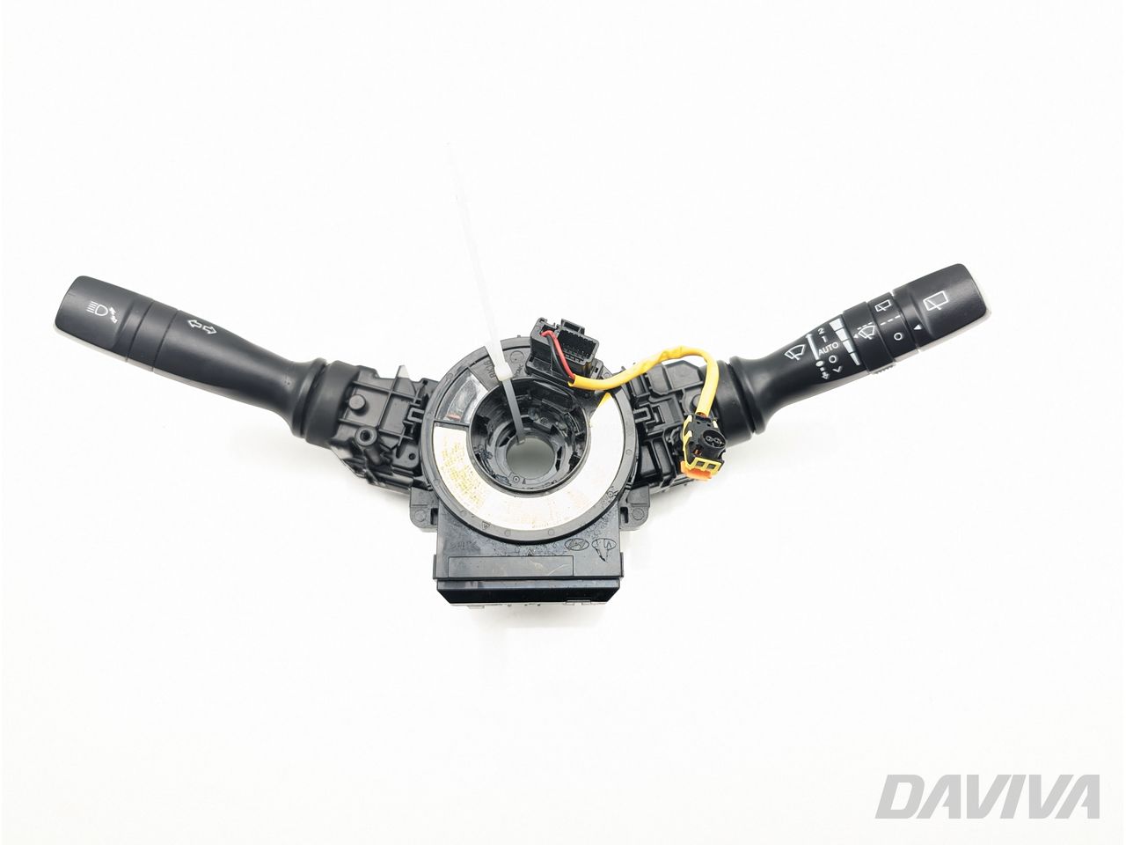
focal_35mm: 24
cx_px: 563
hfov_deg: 71.6
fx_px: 781
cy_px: 422
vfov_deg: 56.8
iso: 44
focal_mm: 6.9
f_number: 1.68
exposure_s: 1/90
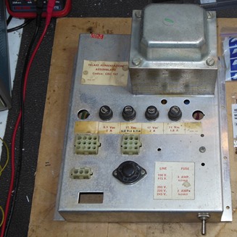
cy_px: 120
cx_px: 157
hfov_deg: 36.4
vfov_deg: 36.8
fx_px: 356
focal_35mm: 46
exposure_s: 1/30
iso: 125
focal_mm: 6.8
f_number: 3.6
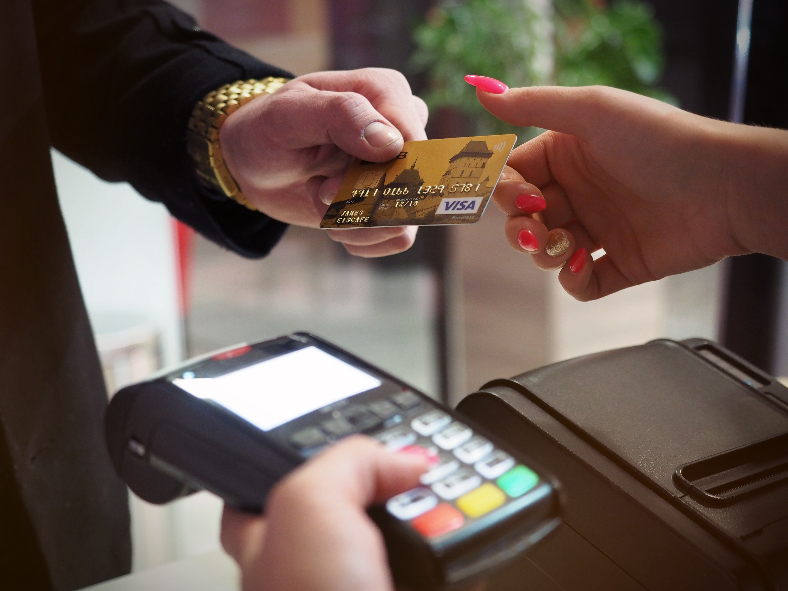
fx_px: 865
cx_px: 394
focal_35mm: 38
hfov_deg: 49.0
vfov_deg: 37.7
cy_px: 296
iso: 1600
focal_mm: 19
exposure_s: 1/40
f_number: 2.8
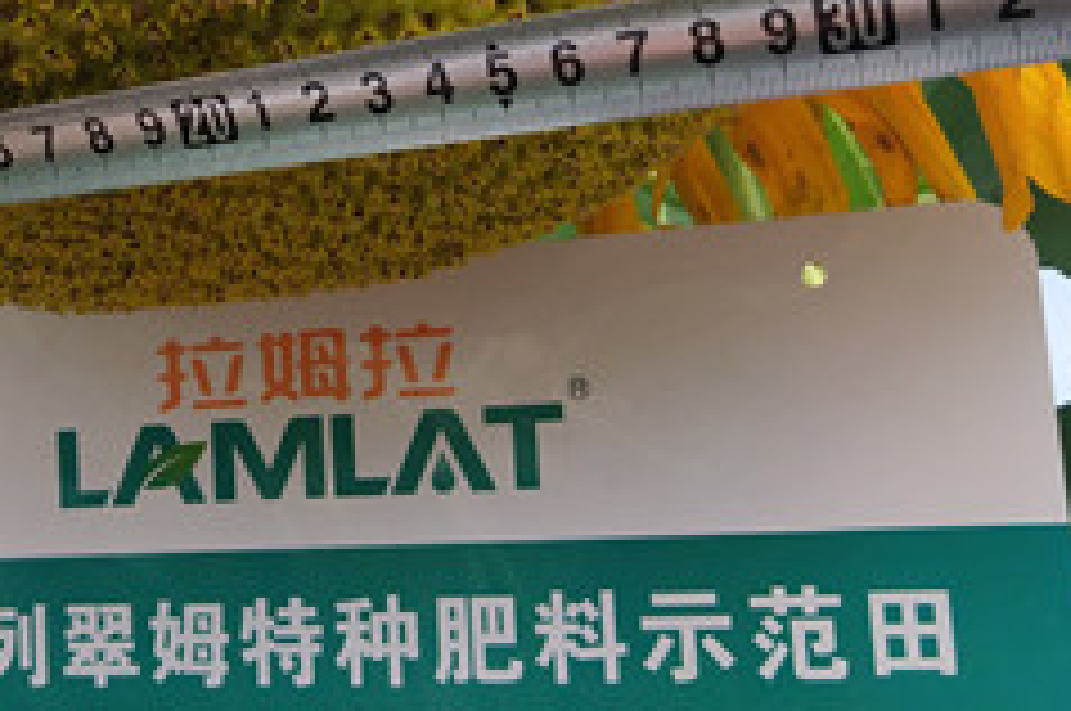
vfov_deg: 21.4
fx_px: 1872
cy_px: 194
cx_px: 288
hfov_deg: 31.4
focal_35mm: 63
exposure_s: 1/1351
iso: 91
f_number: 1.8
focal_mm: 3.95
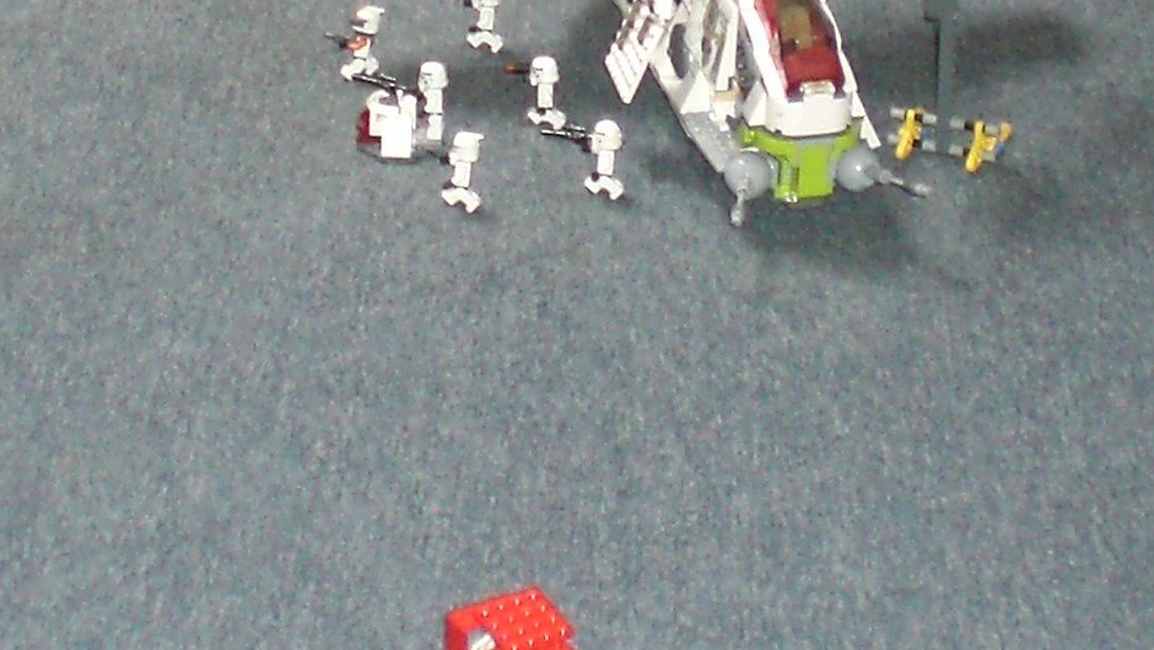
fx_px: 3795
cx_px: 572
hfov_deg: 17.3
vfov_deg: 9.7
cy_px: -72
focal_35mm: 124
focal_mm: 6.3
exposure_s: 1/60
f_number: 3.1
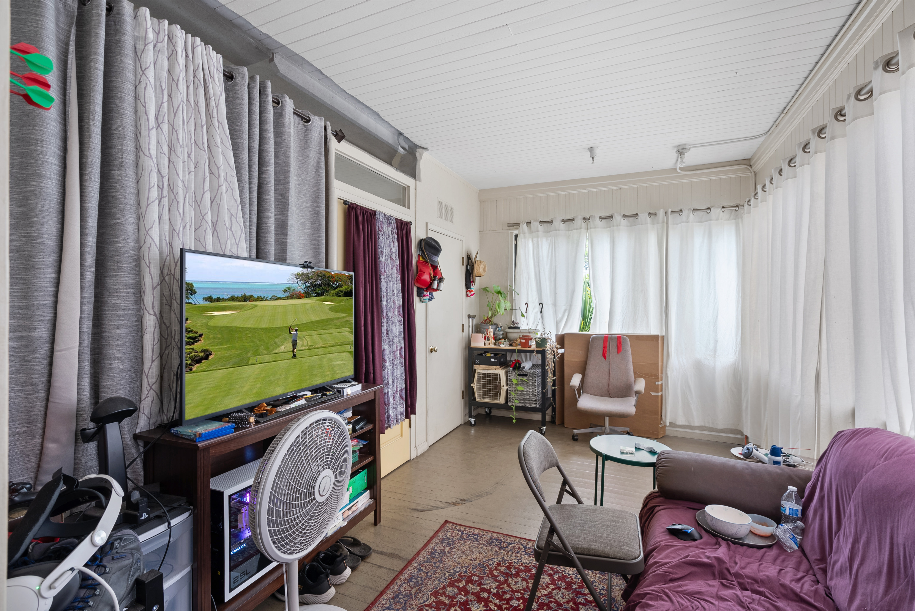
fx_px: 407
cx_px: 458
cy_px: 306
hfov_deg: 96.7
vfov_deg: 73.8
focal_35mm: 16
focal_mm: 16
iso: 100
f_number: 8
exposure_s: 1.3
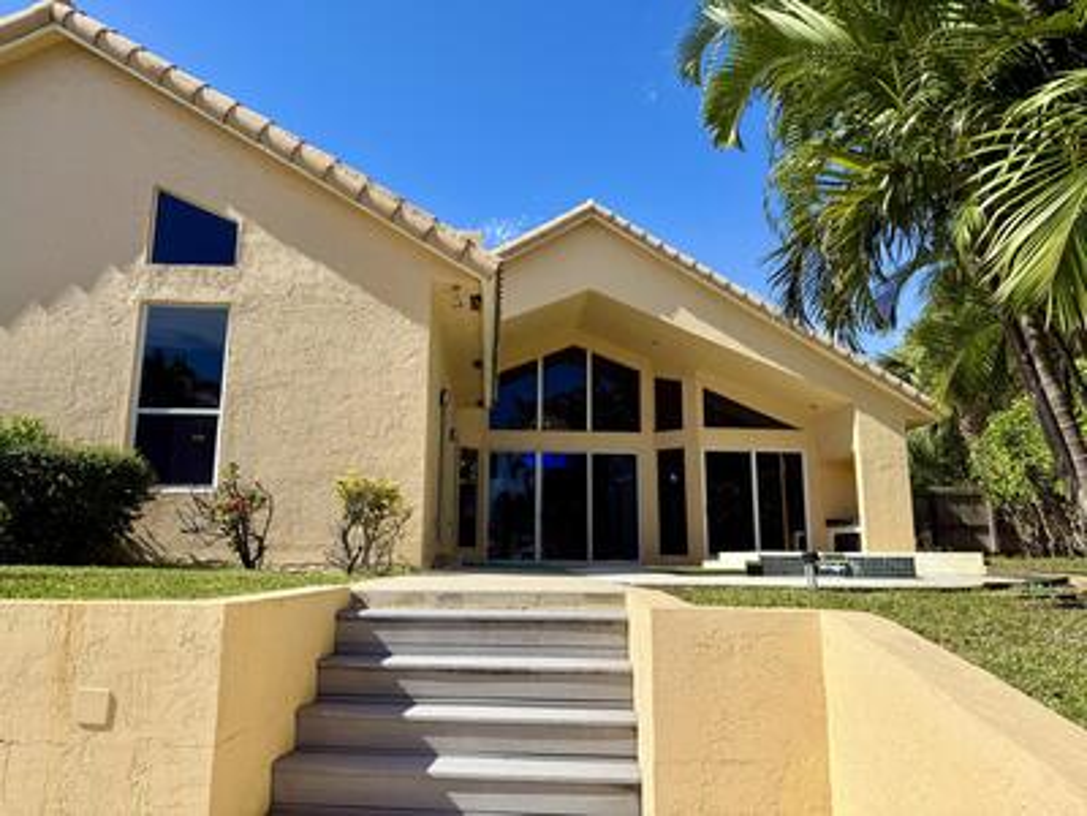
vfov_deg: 56.8
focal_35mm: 24
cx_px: 544
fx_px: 754
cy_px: 408
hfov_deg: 71.6
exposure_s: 1/5319
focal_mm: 6.76
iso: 80
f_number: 1.78
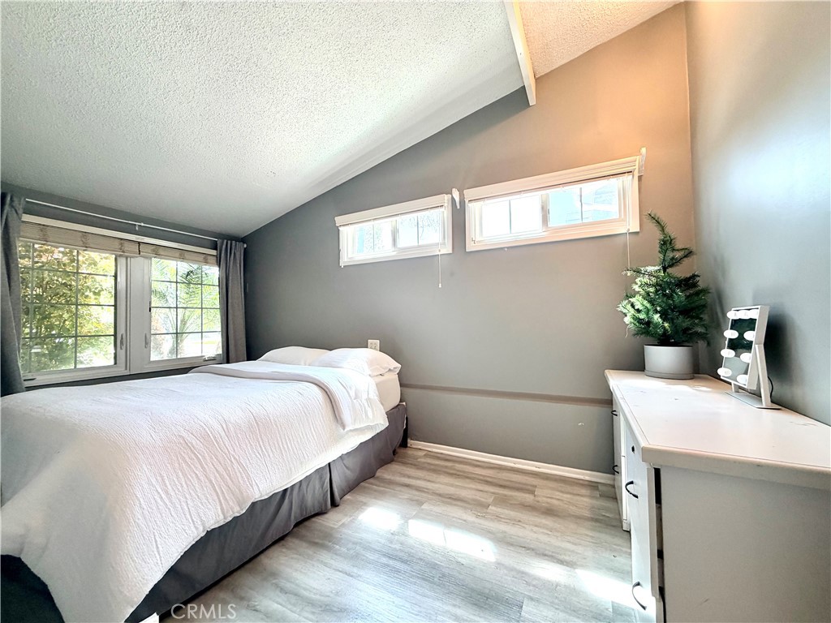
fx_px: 336
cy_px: 312
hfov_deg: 102.1
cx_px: 416
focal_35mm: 14
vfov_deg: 85.7
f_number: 2.2
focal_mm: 2.22
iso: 160
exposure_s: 1/120
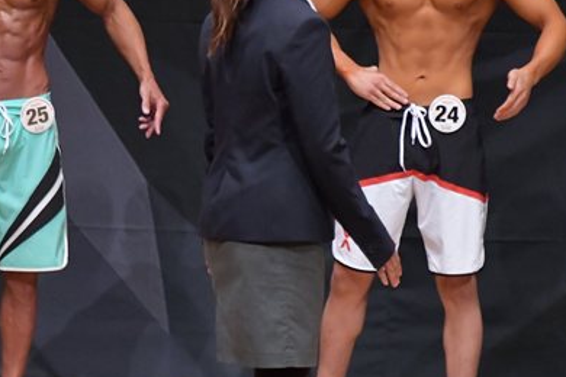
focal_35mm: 625
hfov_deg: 3.3
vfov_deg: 2.2
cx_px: 105
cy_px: 144
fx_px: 9826
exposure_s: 1/400
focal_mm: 210
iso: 6400
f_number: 5.6
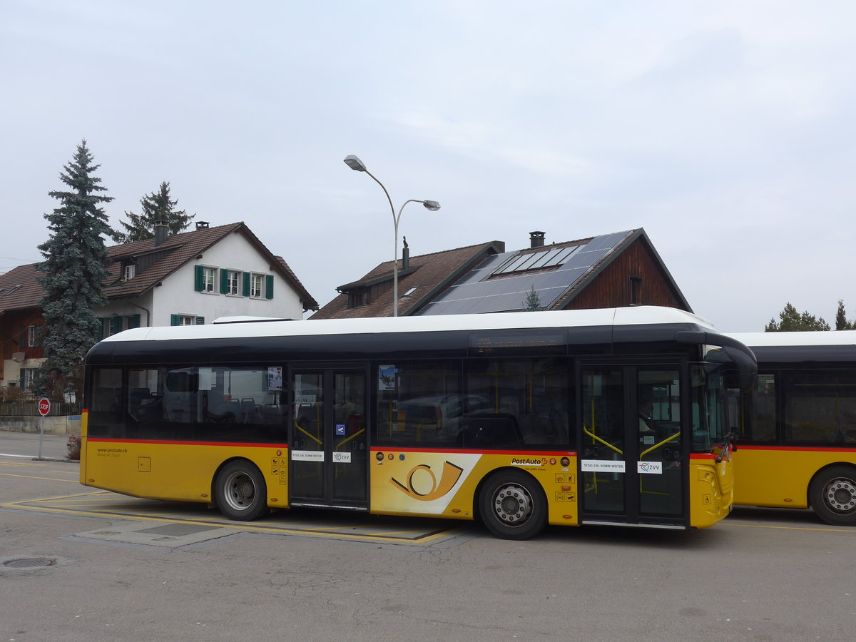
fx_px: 890
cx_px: 428
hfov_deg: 51.4
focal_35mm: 36
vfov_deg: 39.7
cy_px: 321
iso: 80
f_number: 2.8
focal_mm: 7.5
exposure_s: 1/1000
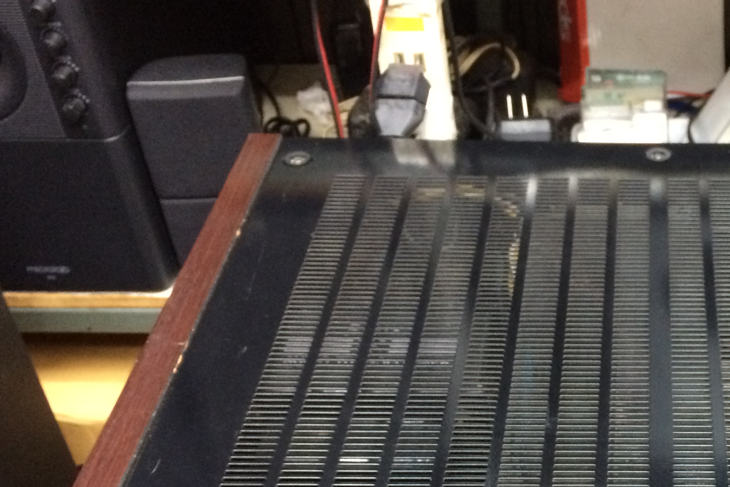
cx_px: 661
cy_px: 454
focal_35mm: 57
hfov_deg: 33.2
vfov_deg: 23.1
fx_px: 1156
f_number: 2.2
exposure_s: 1/17
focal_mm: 4.15
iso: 320
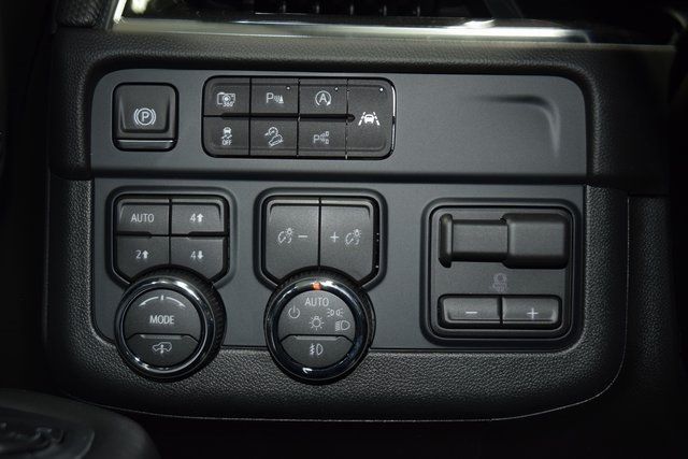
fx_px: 975
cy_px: 230
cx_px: 344
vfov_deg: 26.5
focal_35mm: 51
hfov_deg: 38.9
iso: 560
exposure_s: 1/20
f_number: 4
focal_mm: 34
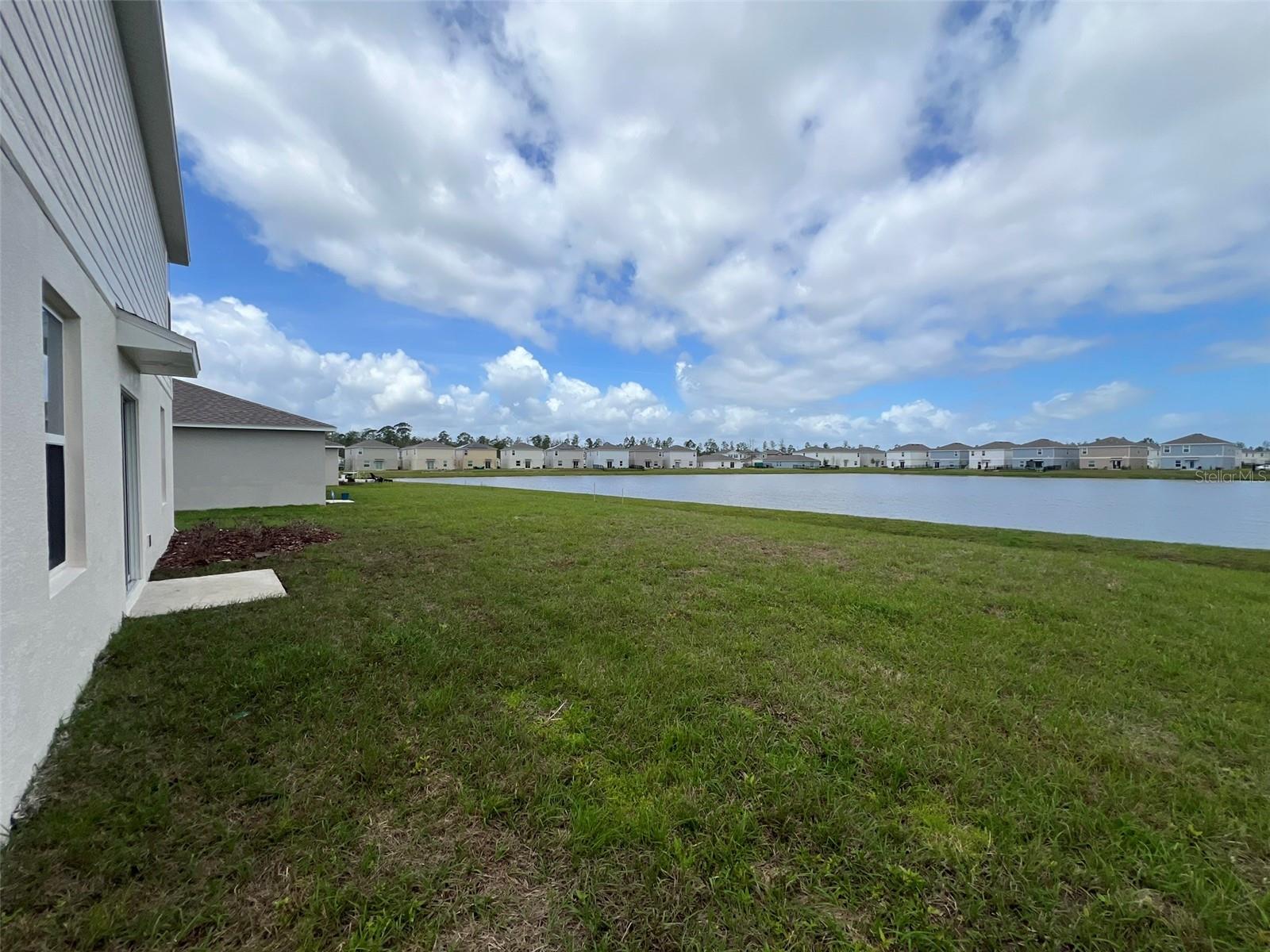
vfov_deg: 89.9
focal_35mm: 13
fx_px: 477
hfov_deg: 106.2
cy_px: 476
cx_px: 635
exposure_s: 1/2096
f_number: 1.8
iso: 32
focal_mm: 1.57
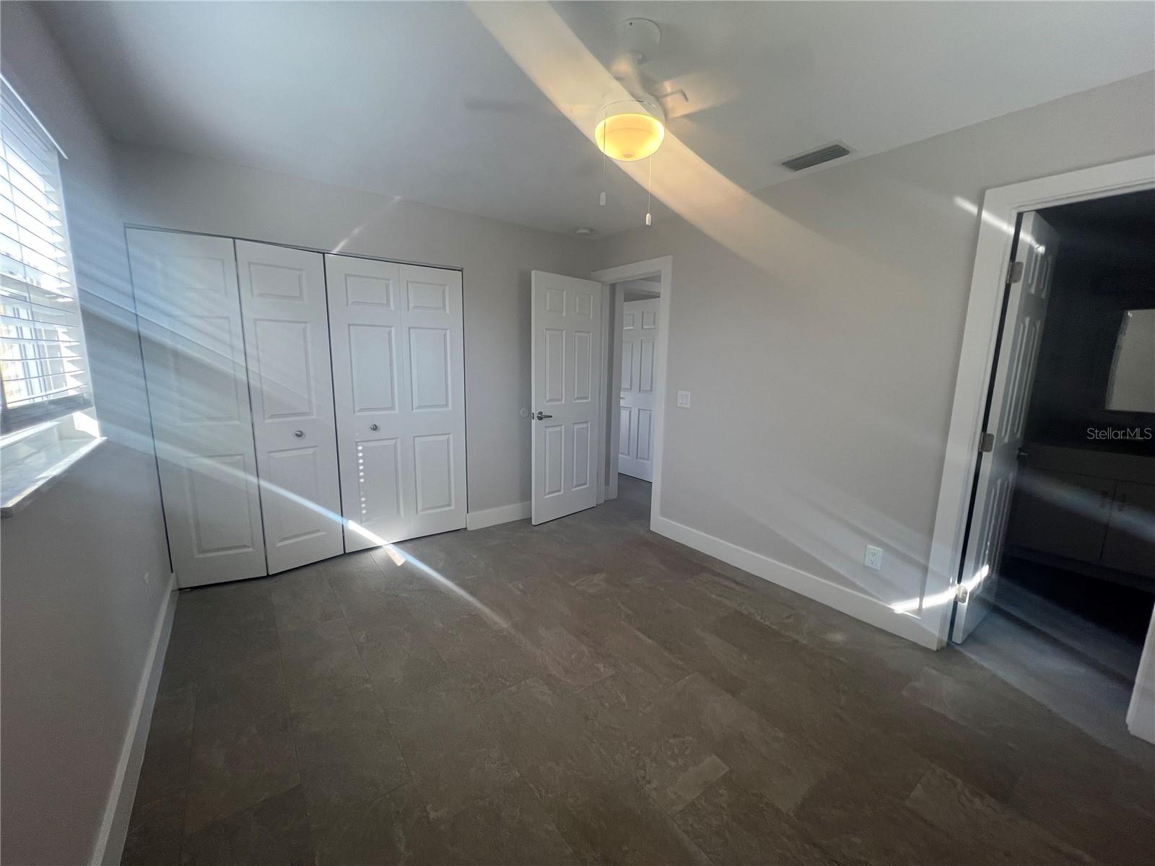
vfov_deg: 89.9
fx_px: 434
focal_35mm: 13
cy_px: 433
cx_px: 578
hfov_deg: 106.2
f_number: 1.8
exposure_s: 1/120
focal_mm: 1.57
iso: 80
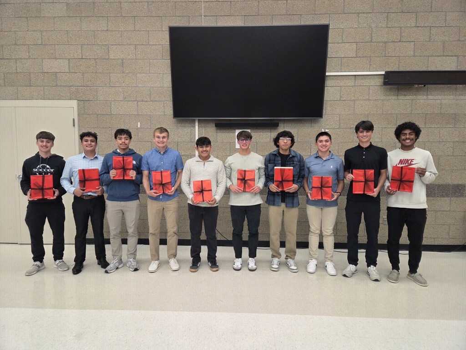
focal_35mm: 23
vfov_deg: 58.9
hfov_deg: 73.9
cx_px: 233
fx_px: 310
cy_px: 175
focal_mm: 5.4
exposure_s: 1/120
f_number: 1.8
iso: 500
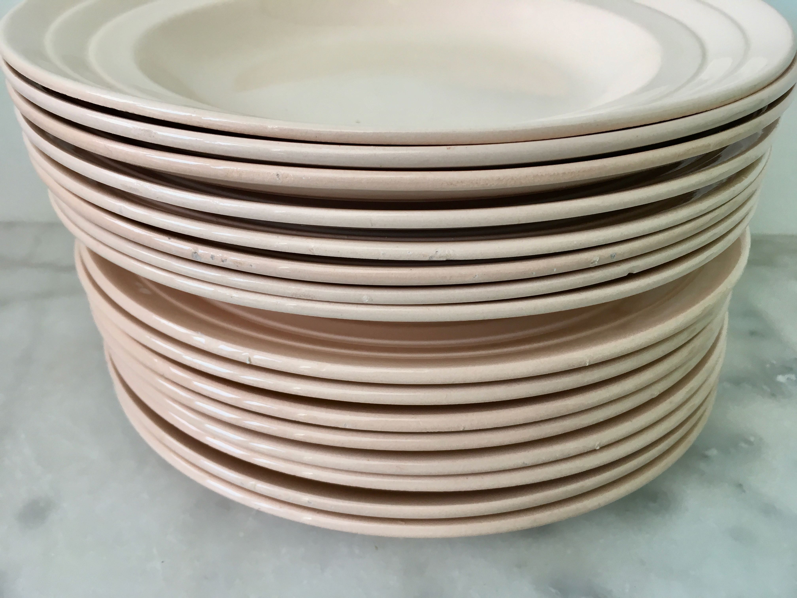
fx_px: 668
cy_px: 299
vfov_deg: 48.2
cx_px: 398
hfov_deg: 61.7
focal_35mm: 29
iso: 25
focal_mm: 4.15
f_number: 2.2
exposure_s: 1/33
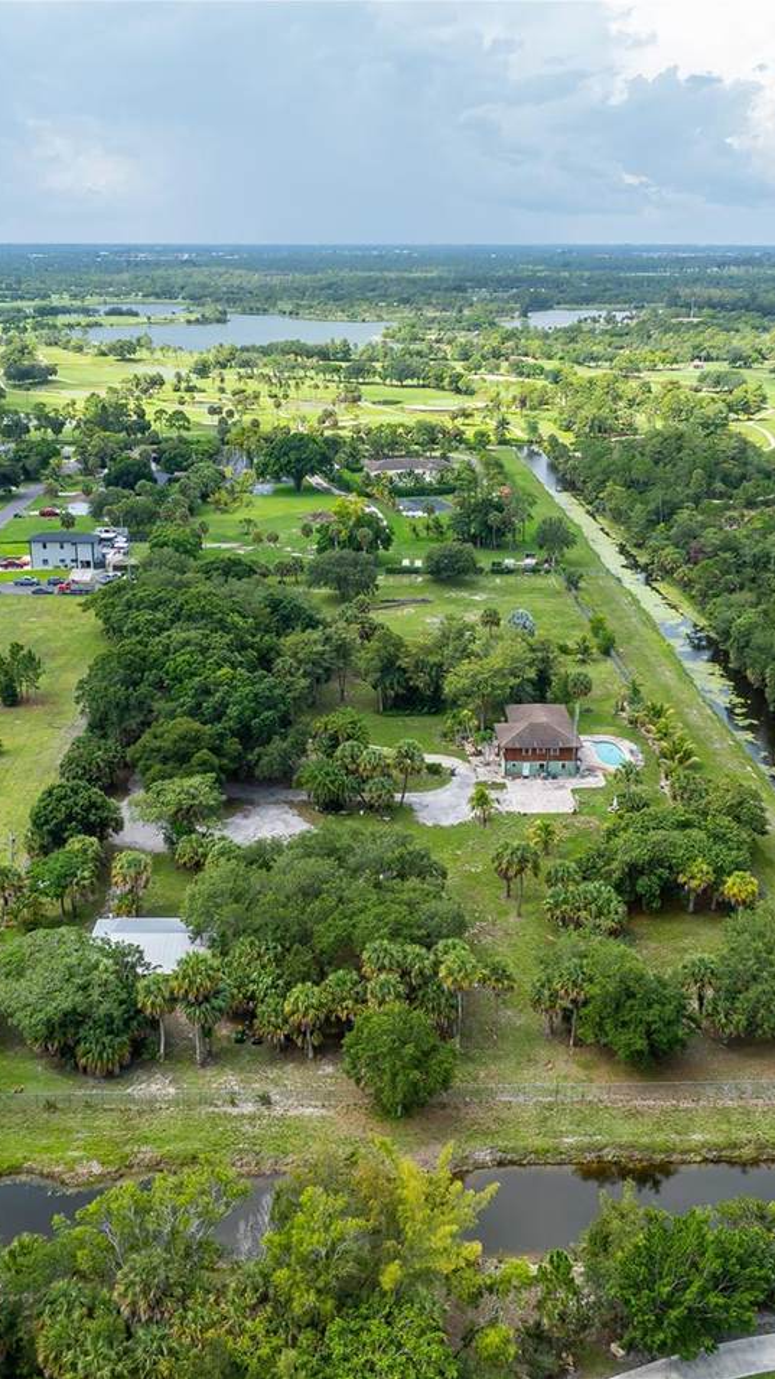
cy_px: 690
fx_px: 1280
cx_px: 382
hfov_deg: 33.7
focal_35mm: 35
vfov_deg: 56.6
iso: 100
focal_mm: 12.29
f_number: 5
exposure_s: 1/320
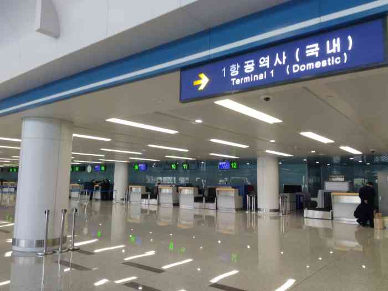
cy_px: 146
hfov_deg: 65.3
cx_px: 194
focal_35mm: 27
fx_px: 303
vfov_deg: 51.4
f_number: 2
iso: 144
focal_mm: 3.79
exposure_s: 1/33
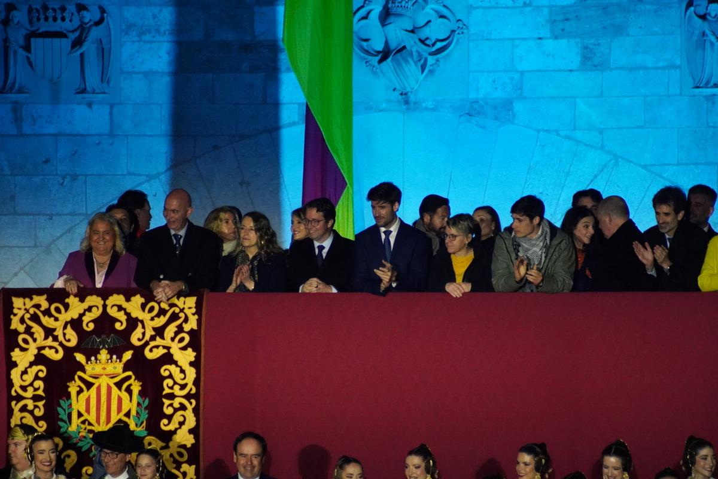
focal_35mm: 450
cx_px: 359
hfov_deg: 4.6
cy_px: 240
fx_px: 8974
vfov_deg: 3.1
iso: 4000
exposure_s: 1/200
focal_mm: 300
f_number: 5.6
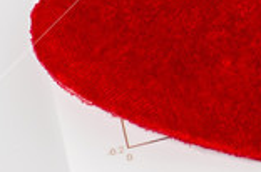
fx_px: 4265
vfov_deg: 2.3
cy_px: -374
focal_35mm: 590
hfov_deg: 3.5
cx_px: 452
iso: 100
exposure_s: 1/60
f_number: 6.3
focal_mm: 60
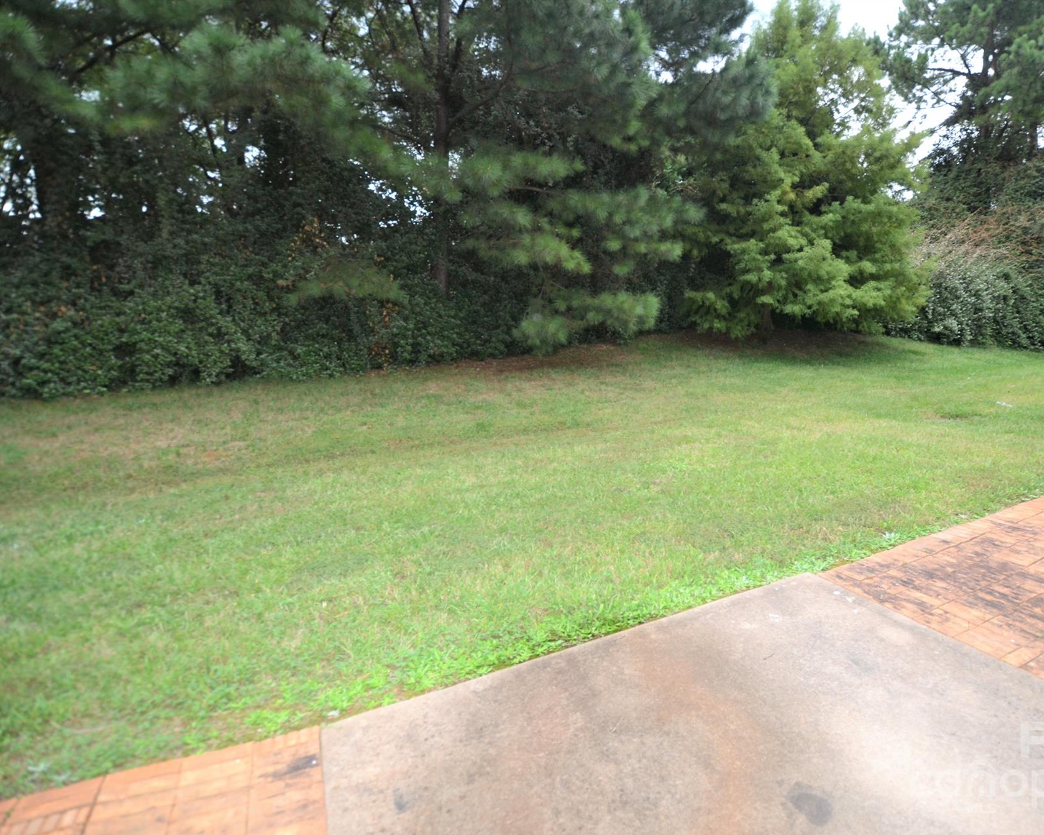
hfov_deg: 88.5
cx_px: 627
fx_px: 525
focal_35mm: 17
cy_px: 418
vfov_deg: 77.0
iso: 400
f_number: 3.5
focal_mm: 10
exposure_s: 1/60
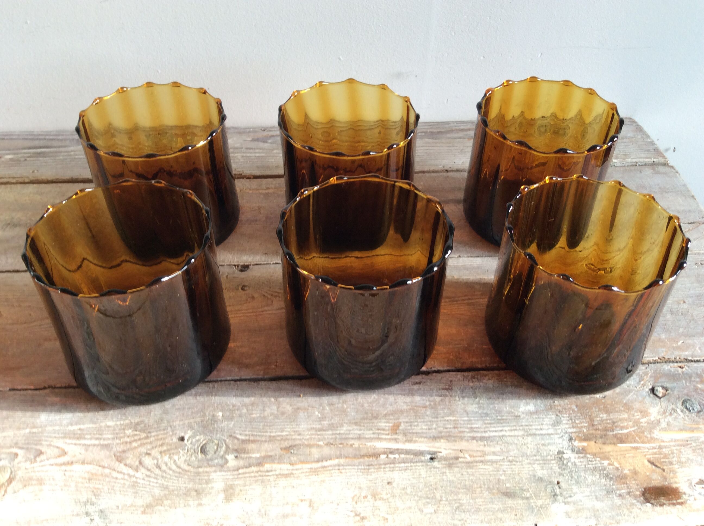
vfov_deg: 44.1
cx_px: 352
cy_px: 263
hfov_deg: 56.9
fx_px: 650
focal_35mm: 32
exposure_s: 1/25
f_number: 2.4
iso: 50
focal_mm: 3.3
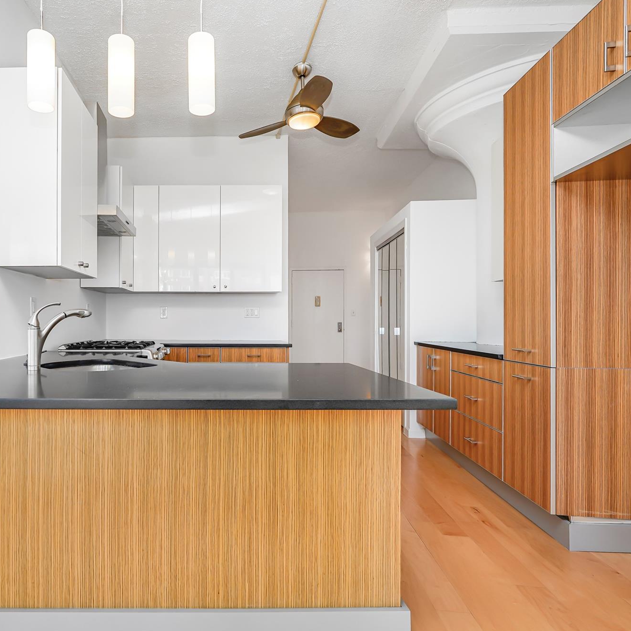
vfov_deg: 70.5
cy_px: 321
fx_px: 447
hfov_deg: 68.4
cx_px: 207
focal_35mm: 22
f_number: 5
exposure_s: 1/50
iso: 100
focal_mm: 16.5
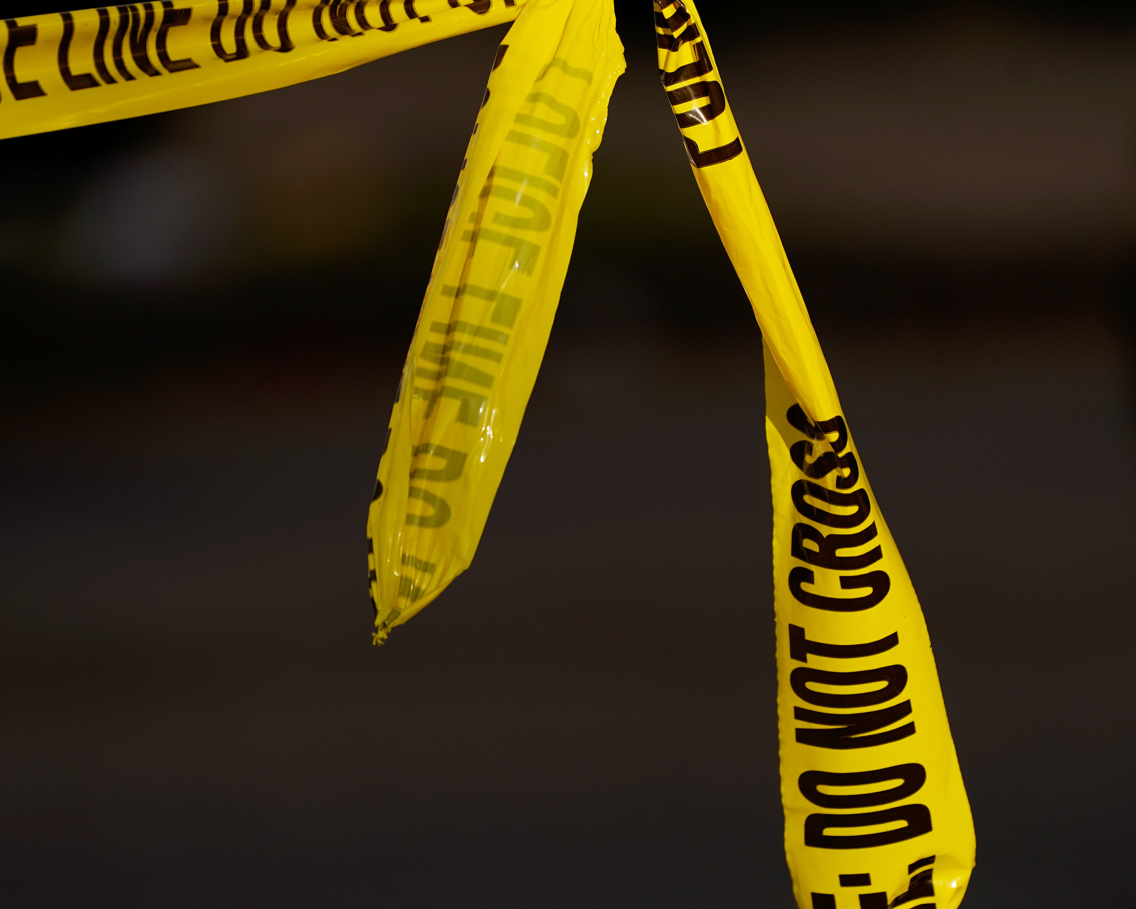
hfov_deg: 3.3
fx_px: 19839
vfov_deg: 2.6
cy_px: 436
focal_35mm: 590
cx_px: 625
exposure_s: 1/640
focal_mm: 385
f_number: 5.6
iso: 64
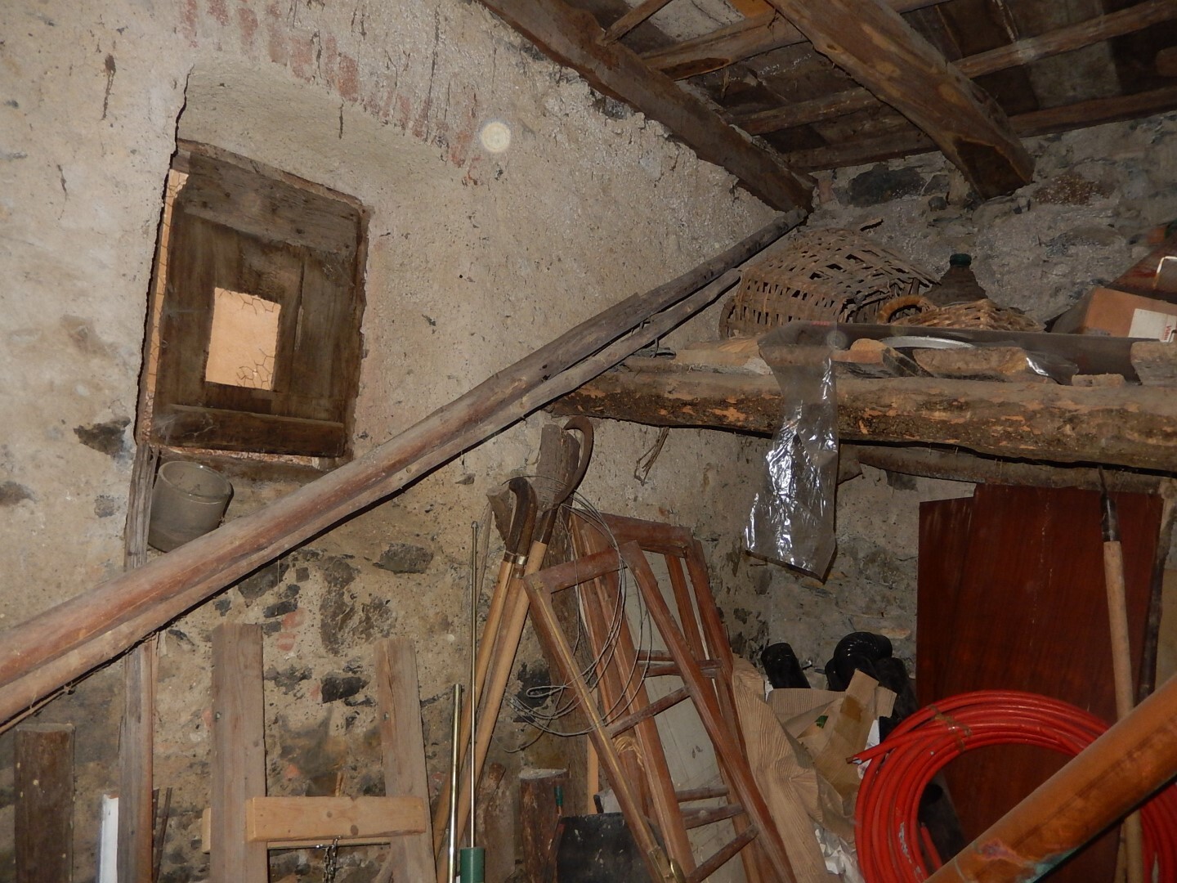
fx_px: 850
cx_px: 588
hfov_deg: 69.4
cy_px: 442
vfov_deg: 54.9
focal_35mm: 25
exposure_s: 1/30
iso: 250
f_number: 3.4
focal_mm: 4.5
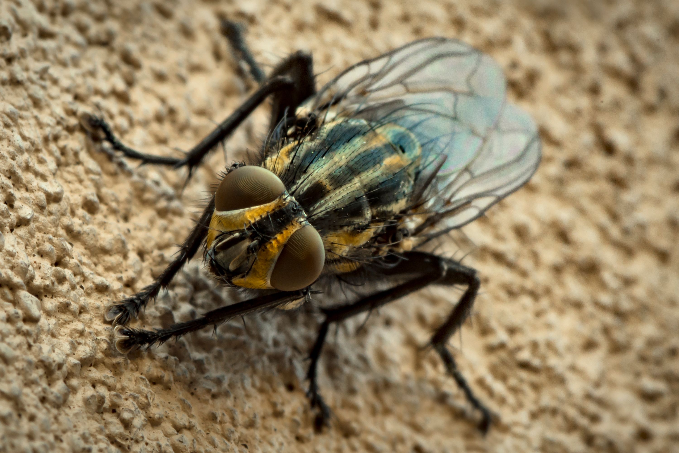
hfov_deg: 15.2
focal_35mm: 135
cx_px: 340
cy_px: 226
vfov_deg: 10.2
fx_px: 2546
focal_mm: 90
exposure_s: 1/2
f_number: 32
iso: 250
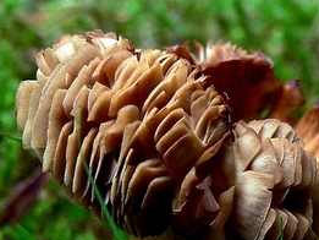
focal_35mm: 124
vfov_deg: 11.8
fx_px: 1143
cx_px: 259
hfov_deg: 15.8
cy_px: 236
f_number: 4
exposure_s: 1/80
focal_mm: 8.9
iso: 100
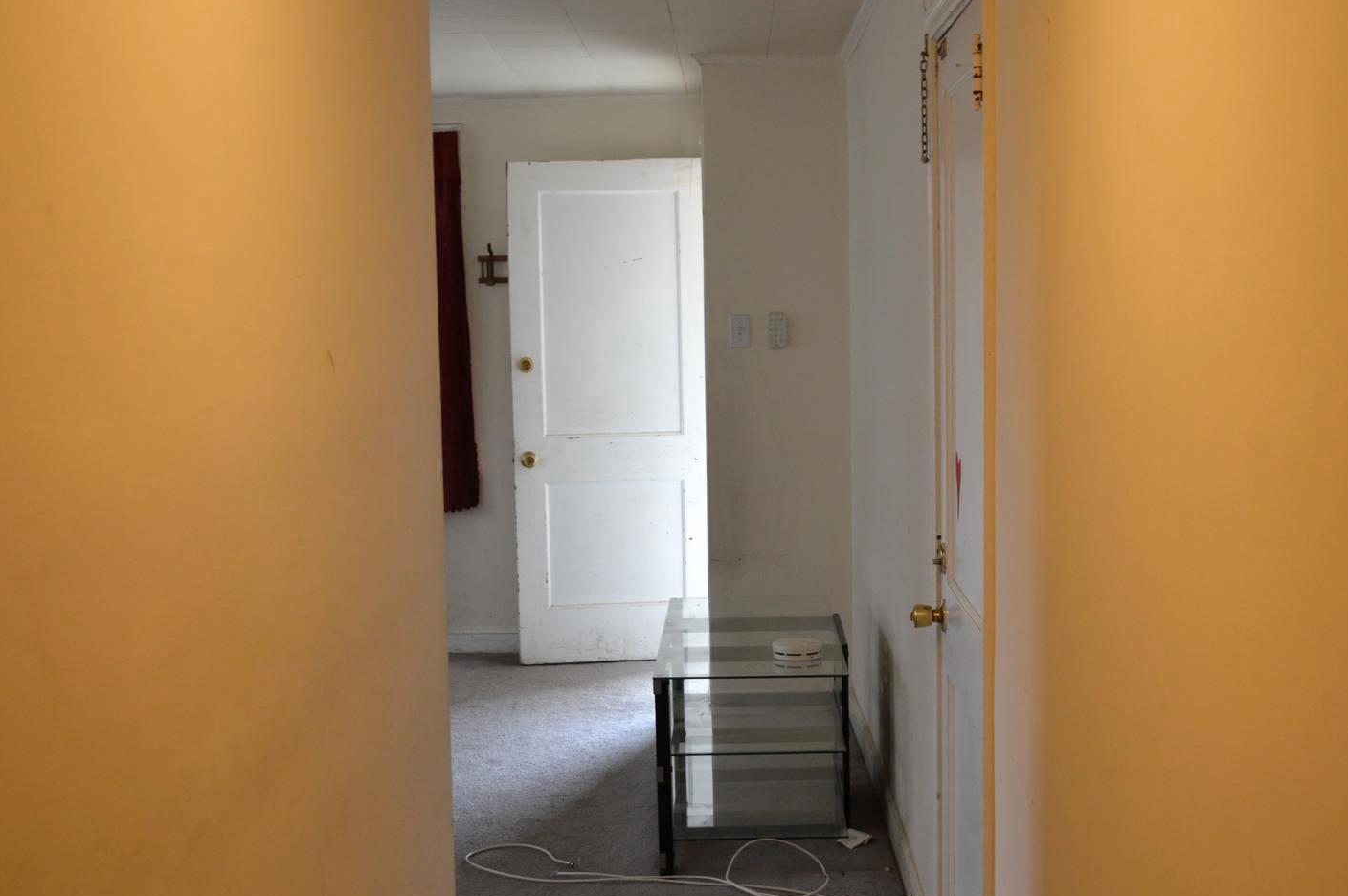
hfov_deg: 41.1
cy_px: 481
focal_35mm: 48
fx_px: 1796
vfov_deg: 28.0
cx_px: 719
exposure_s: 1/60
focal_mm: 22
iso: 500
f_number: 3.8
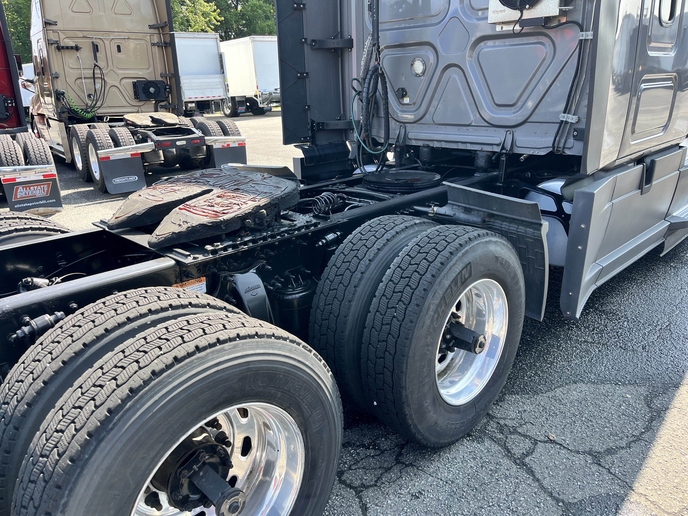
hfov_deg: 67.3
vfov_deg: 53.1
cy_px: 258
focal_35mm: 26
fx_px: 517
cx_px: 344
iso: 50
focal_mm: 5.1
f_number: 1.6
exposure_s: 1/407
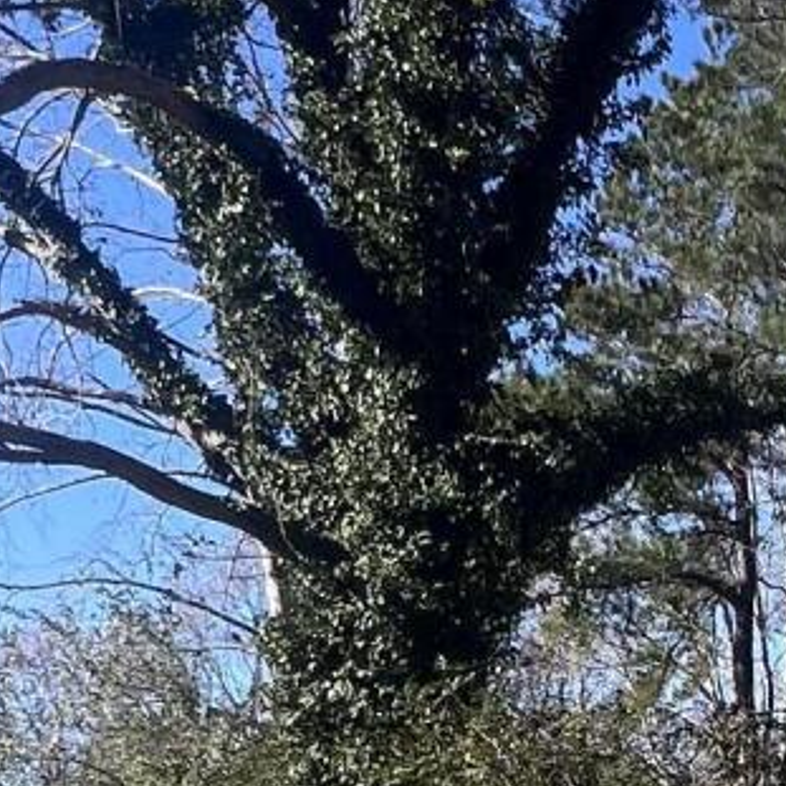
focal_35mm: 74
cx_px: 652
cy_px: 854
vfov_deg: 22.1
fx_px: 1901
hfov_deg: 23.0
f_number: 1.8
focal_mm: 1.57
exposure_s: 1/699
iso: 32
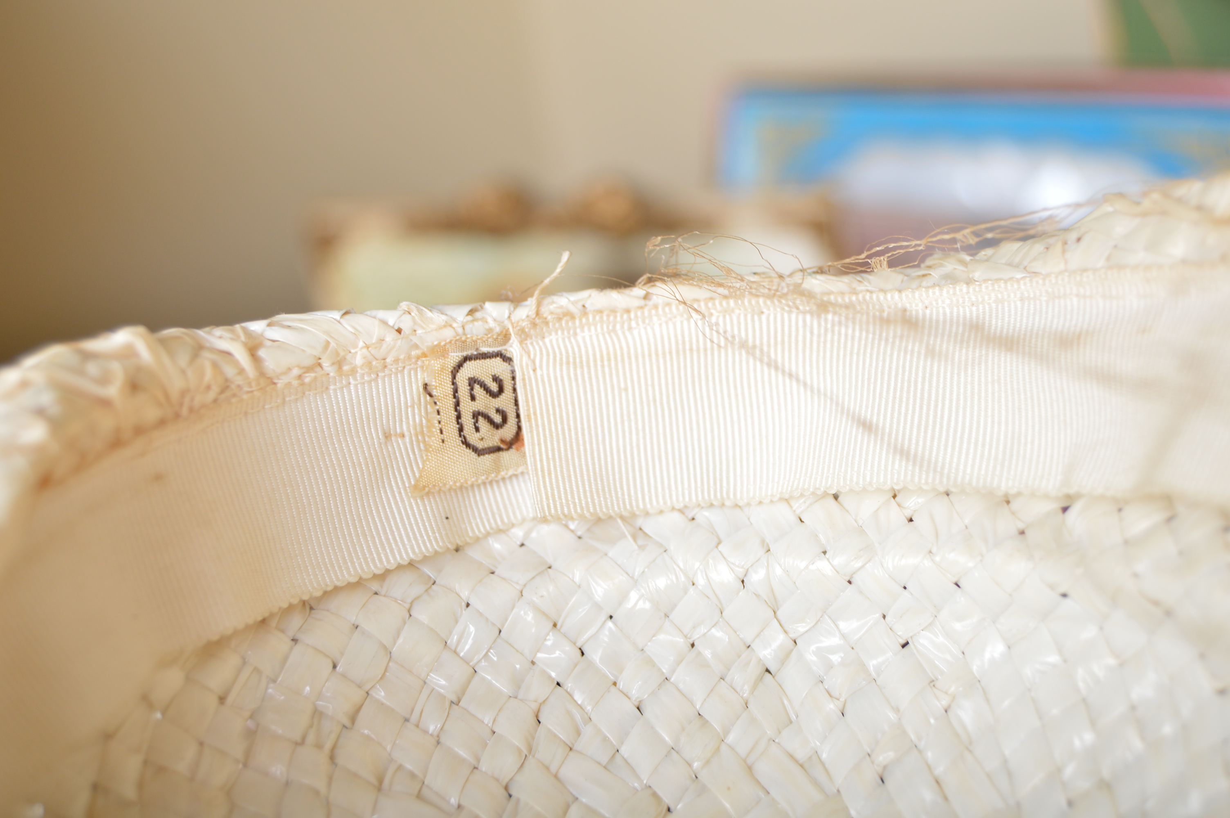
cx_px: 615
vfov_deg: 25.7
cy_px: 409
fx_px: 1792
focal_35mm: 52
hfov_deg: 37.9
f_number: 4.5
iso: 200
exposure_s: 1/200
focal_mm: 35
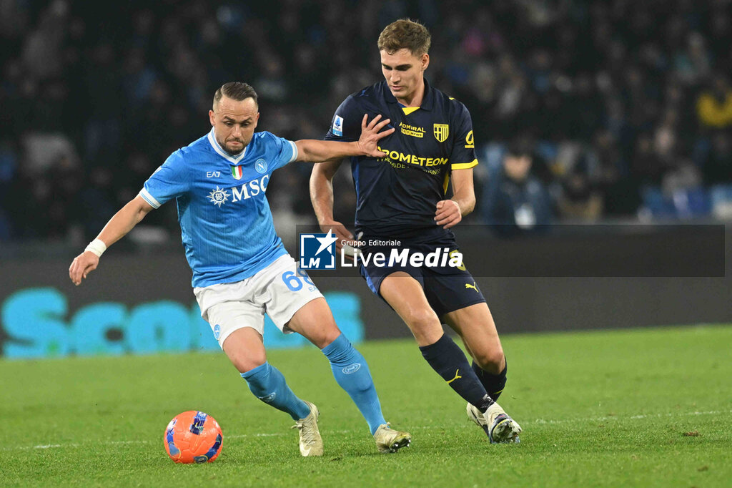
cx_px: 366
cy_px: 244
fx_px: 9147
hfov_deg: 4.6
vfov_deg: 3.1
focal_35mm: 450
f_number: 4
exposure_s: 1/1000
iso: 2500
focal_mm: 300
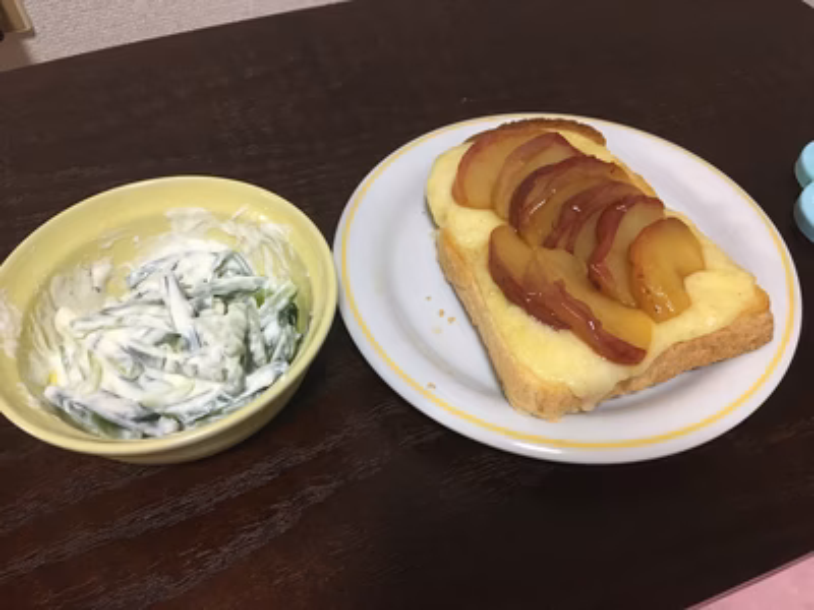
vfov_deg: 48.2
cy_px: 305
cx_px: 407
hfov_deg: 61.7
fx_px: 682
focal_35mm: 29
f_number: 2.2
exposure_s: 1/20
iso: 200
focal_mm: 4.15
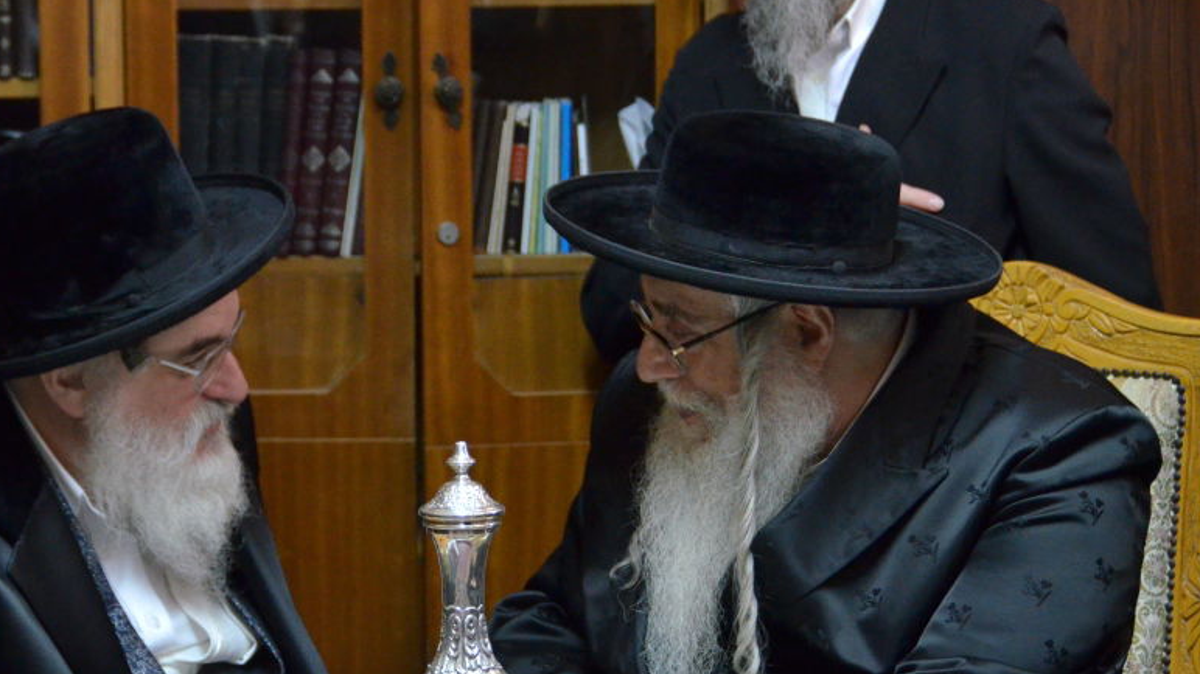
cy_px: 446
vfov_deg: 9.4
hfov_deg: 16.6
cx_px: 431
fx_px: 4104
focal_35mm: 129
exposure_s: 1/100
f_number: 4.8
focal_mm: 62
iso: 2000
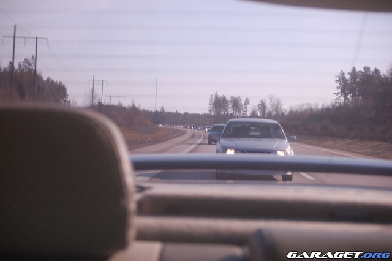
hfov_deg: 27.0
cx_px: 196
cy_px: 130
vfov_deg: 18.2
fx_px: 816
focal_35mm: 75
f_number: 5.6
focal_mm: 50
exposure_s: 1/30
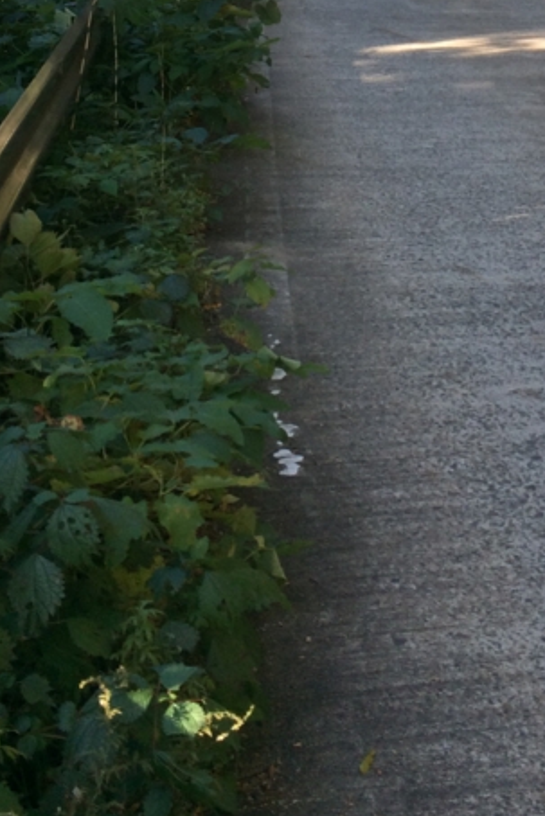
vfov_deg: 27.2
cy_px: -77
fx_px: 1543
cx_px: 432
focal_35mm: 68
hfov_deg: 19.8
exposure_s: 1/229
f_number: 2.2
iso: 32
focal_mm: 4.15
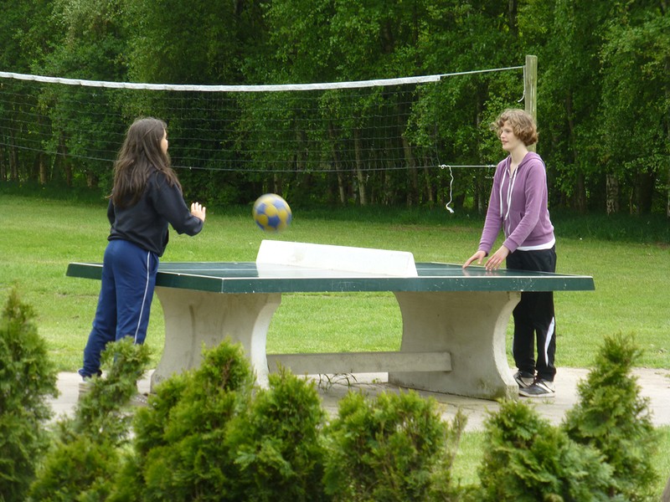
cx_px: 335
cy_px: 251
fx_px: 3407
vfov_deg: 8.4
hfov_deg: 11.2
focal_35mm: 176
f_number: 5.4
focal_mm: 31.3
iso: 100
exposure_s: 1/60
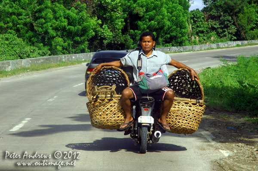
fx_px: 913
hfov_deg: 16.1
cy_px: 86
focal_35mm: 128
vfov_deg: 10.7
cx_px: 129
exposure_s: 1/500
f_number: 9.5
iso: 400
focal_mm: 85
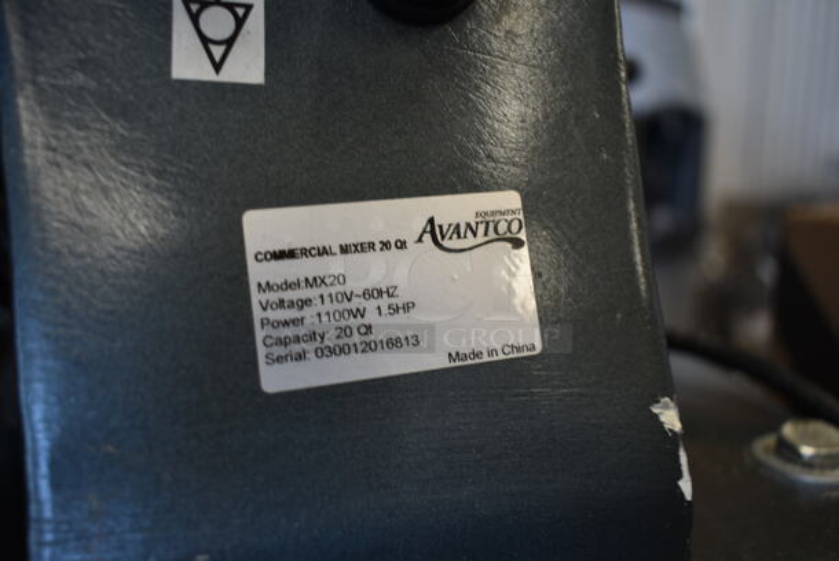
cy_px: 280
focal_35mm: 32
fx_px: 735
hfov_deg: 59.4
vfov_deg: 41.8
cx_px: 420
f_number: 3.8
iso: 200
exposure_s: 1/30
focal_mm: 21
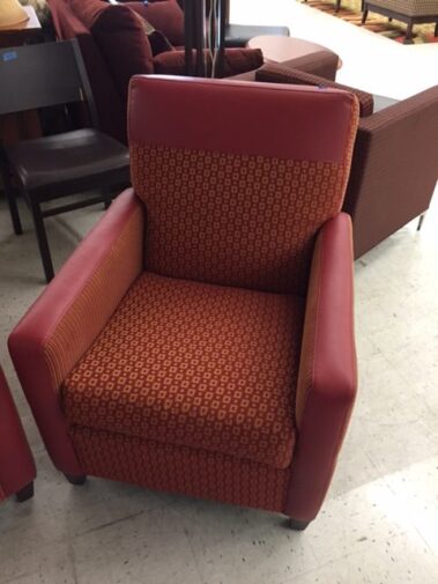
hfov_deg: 48.2
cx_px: 219
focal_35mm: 29
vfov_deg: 61.6
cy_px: 292
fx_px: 489
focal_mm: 4.15
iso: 160
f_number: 2.2
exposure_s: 1/30
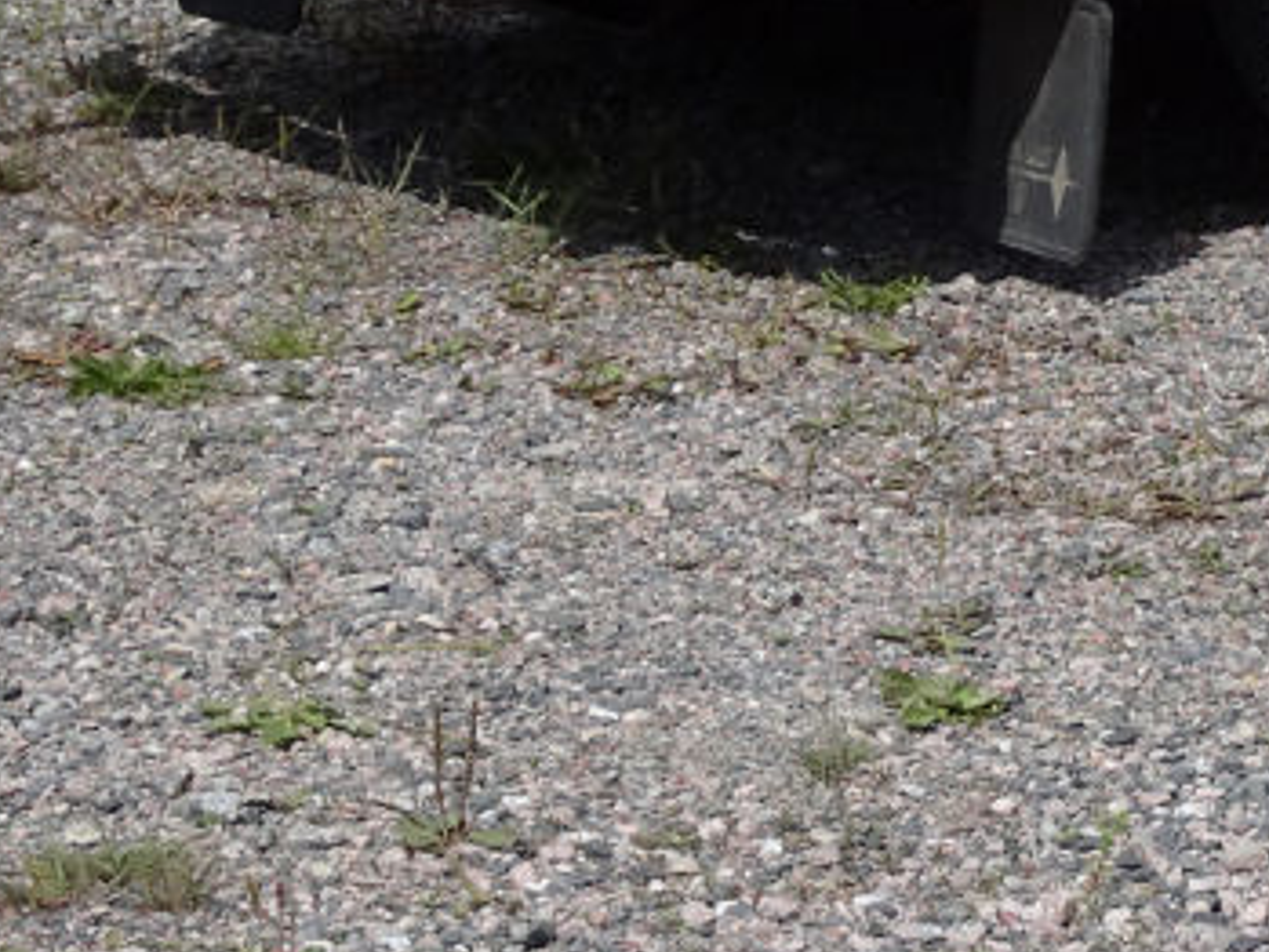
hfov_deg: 8.3
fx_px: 8581
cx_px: 1753
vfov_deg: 6.2
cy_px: -650
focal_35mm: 234
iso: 80
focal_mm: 11.66
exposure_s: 1/640
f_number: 4.5
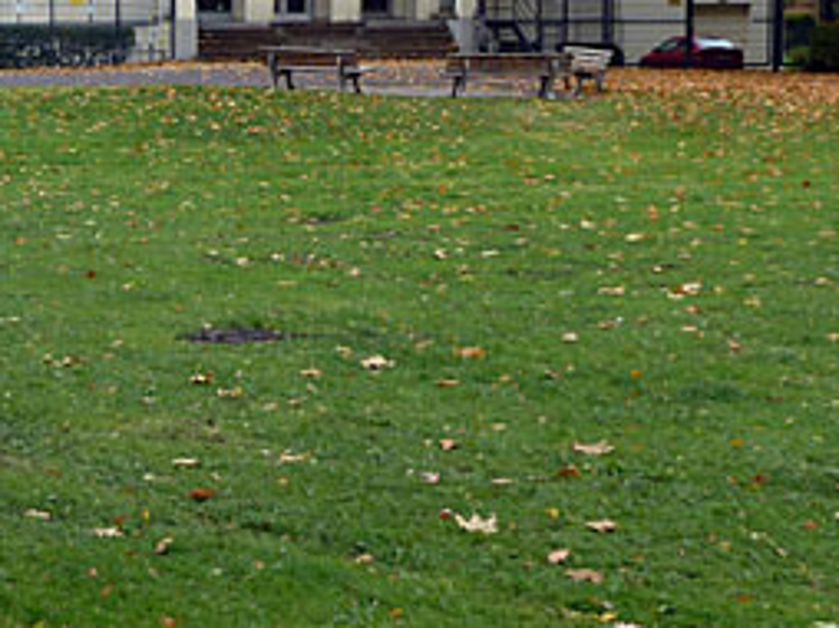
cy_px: 162
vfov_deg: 20.5
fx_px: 1719
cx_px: 109
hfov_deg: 26.6
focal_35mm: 71
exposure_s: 1/100
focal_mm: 5
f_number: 3.4
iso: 80
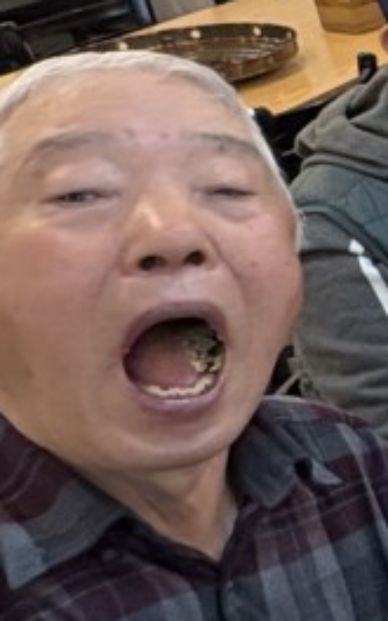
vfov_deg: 28.4
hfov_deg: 12.0
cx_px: 1079
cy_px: 193
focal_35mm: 72
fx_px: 1218
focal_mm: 2.22
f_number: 2.2
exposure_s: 1/60
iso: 250
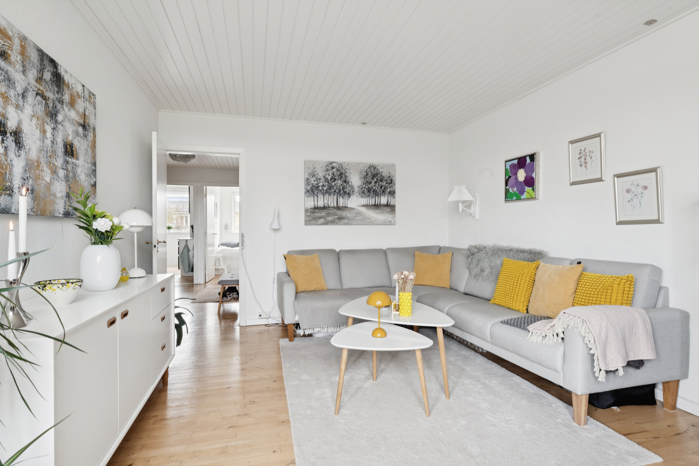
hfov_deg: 86.9
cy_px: 233
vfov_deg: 64.6
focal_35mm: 19
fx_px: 369
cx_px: 350
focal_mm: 19
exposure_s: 1/6
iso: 800
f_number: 11
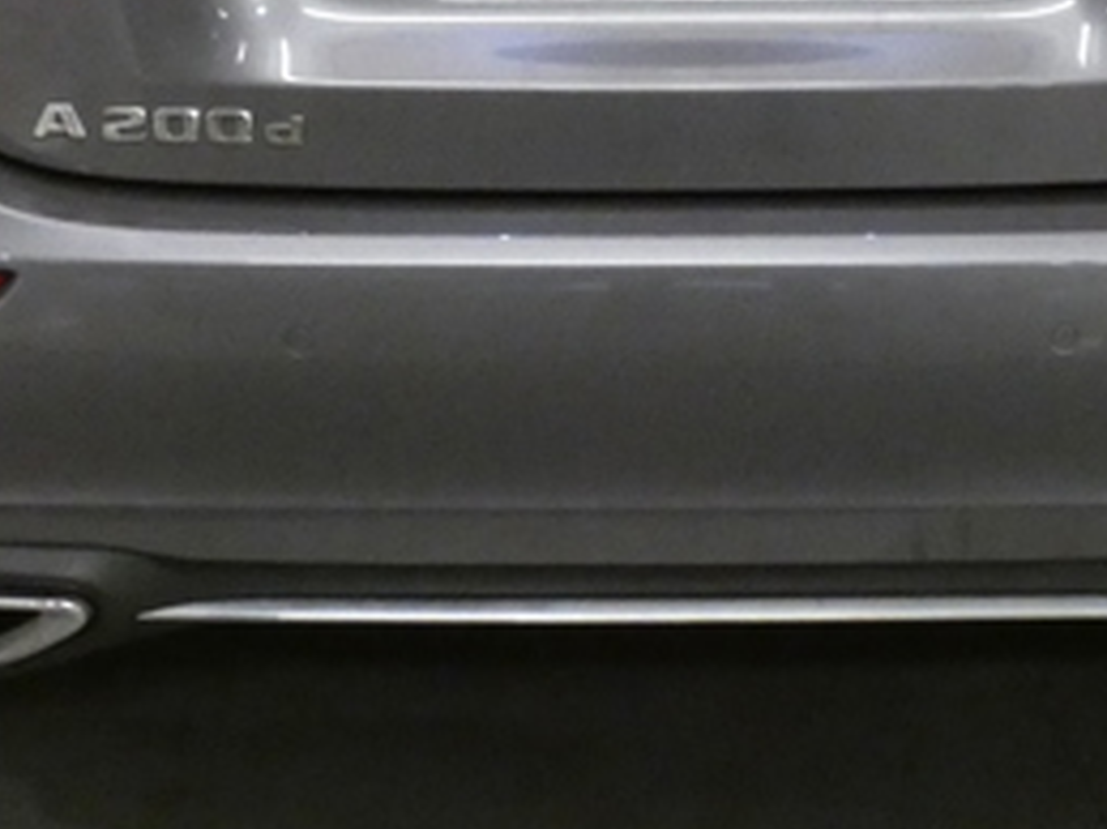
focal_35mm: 133
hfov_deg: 14.8
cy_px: -77
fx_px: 4251
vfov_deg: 11.0
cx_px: 688
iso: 1250
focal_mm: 7.8
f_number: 3.7
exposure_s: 1/80
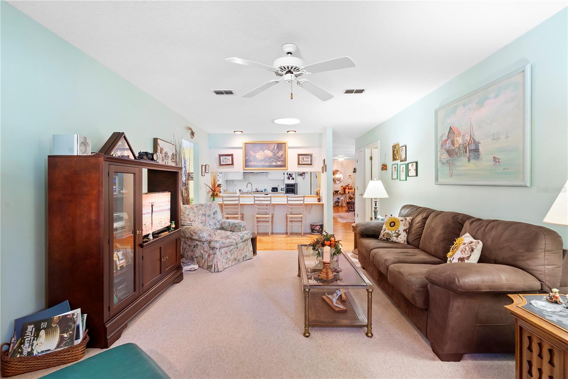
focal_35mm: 16
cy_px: 190
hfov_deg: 96.7
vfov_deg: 73.7
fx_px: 252
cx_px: 284
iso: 800
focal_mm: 16
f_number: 8
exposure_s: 1/4
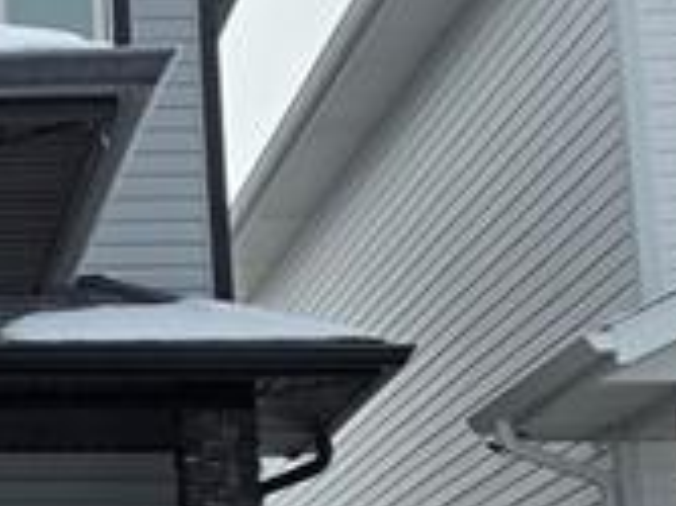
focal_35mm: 141
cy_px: 247
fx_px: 2752
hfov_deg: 12.3
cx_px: -688
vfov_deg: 10.5
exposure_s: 1/3309
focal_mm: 6.3
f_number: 1.7
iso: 80
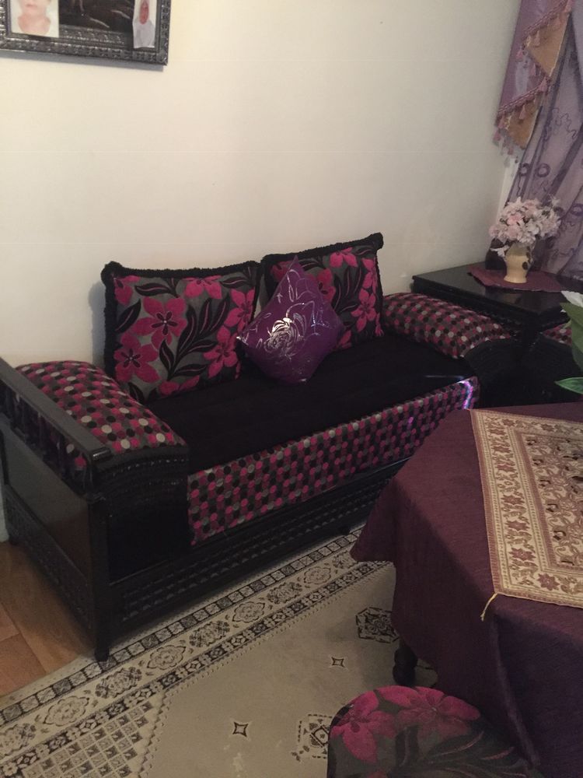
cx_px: 292
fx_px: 651
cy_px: 389
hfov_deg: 48.2
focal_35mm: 29
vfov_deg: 61.7
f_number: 2.2
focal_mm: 4.15
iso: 400
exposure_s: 1/17
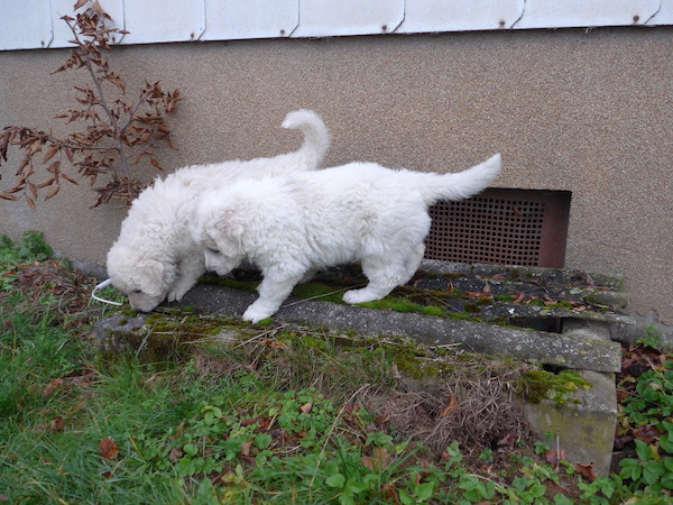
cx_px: 336
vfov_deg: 48.2
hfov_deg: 61.7
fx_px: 564
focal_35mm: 29
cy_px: 252
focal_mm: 6
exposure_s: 1/250
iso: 200
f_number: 2
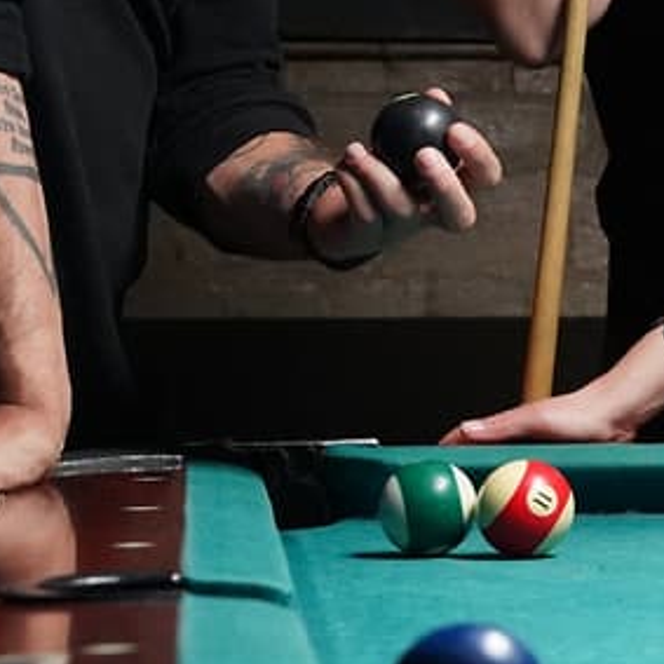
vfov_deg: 9.8
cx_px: 1213
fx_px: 3853
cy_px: -18
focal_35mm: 178
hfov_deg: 9.4
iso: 8000
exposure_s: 1/160
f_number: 5
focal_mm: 45.4
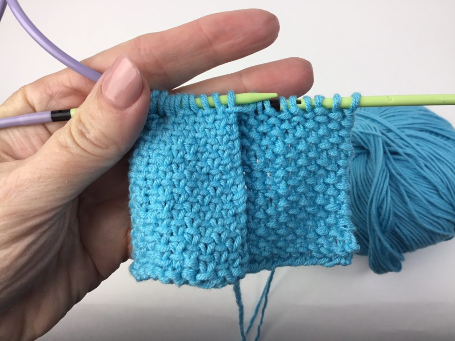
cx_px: 228
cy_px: 170
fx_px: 407
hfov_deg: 58.4
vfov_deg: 45.4
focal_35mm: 31
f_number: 2.4
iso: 25
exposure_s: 1/120
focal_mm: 3.3
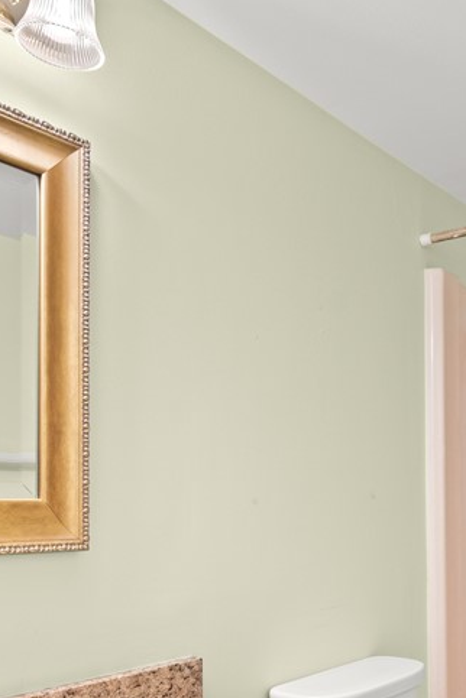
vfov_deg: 50.3
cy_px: 496
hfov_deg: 34.3
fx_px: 721
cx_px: 399
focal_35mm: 37
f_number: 6.3
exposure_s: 1/4
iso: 320
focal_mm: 11
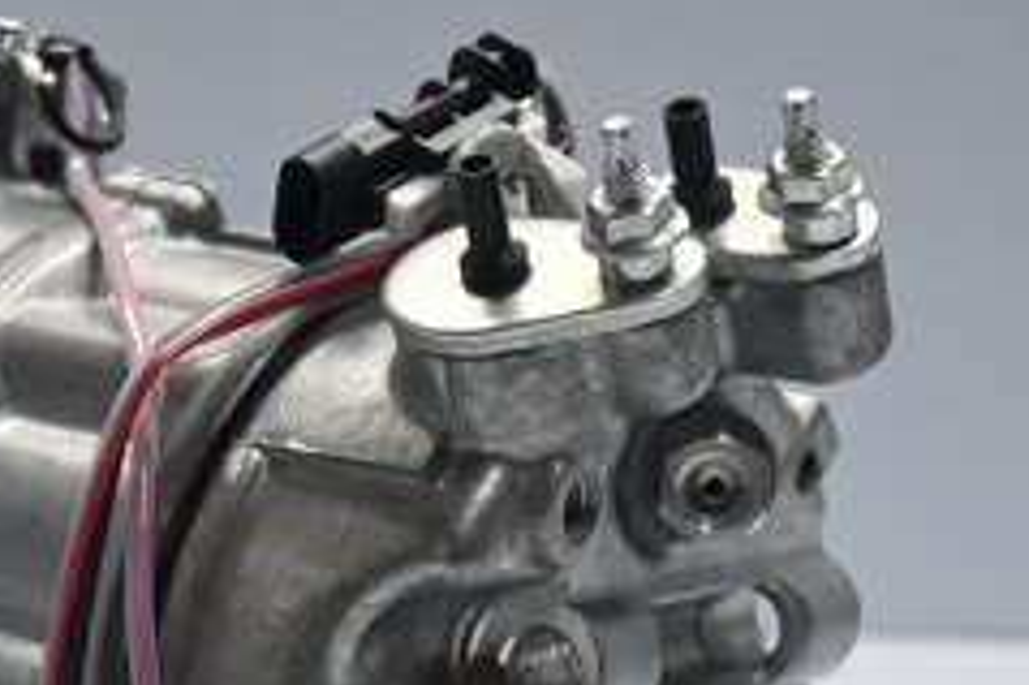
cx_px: 151
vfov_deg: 11.0
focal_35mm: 124
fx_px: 3549
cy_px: 603
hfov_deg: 16.3
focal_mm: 33
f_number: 5
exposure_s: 1/125
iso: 1400
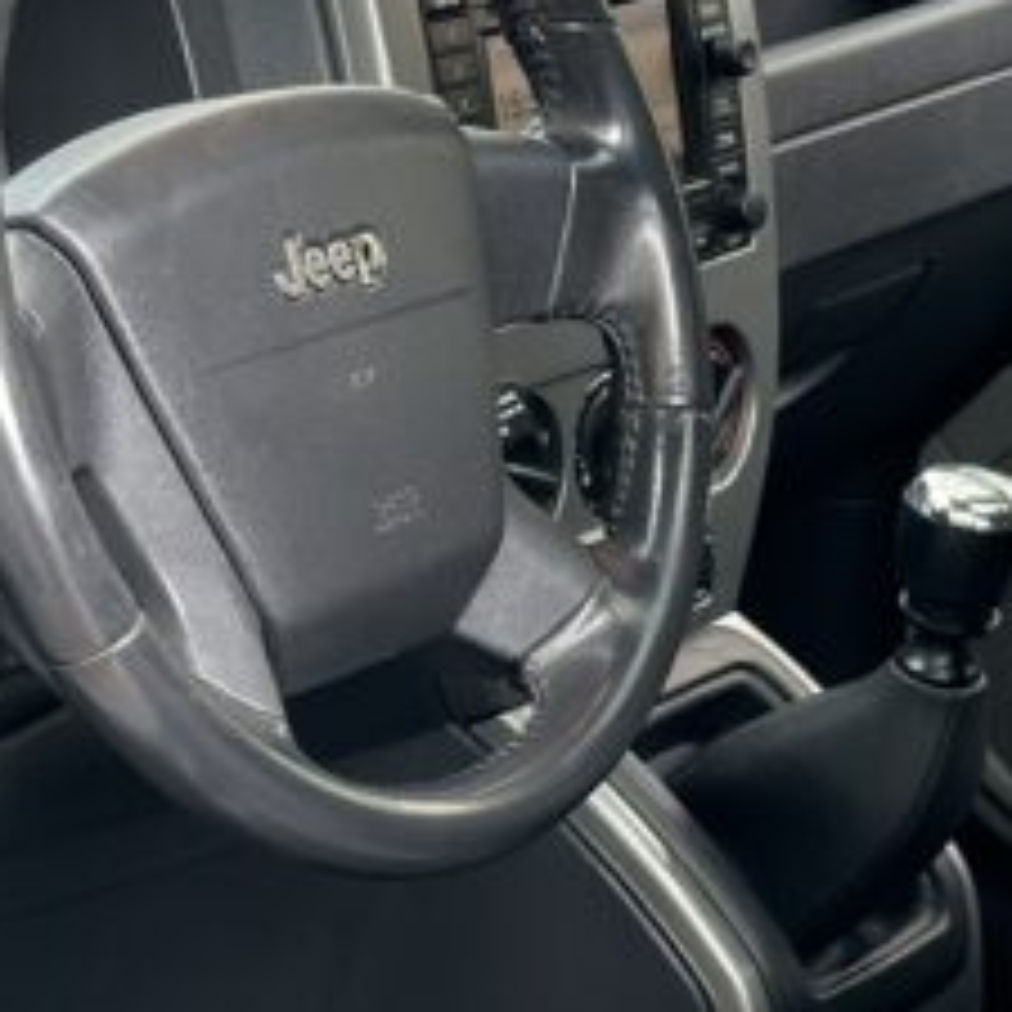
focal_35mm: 151
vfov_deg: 11.6
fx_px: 4994
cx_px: 189
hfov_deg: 11.5
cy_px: 580
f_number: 1.78
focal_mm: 6.86
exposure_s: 1/118
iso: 80
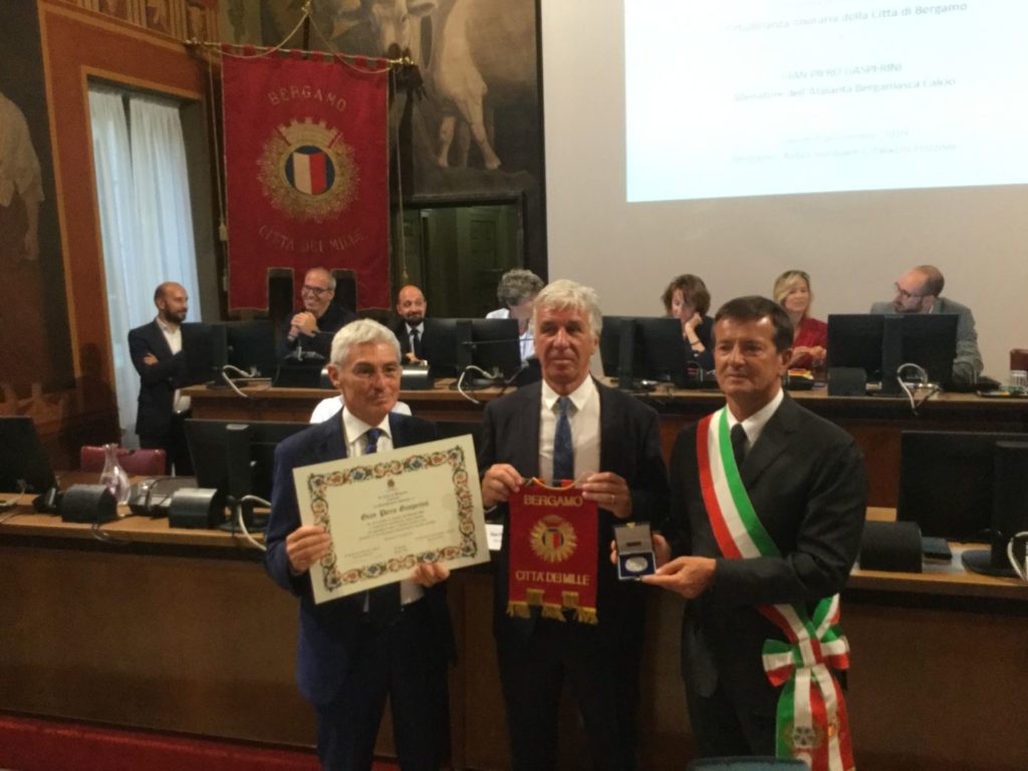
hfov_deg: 58.4
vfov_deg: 45.4
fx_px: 921
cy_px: 386
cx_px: 514
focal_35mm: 31
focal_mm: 3.3
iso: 250
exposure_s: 1/25
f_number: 2.4
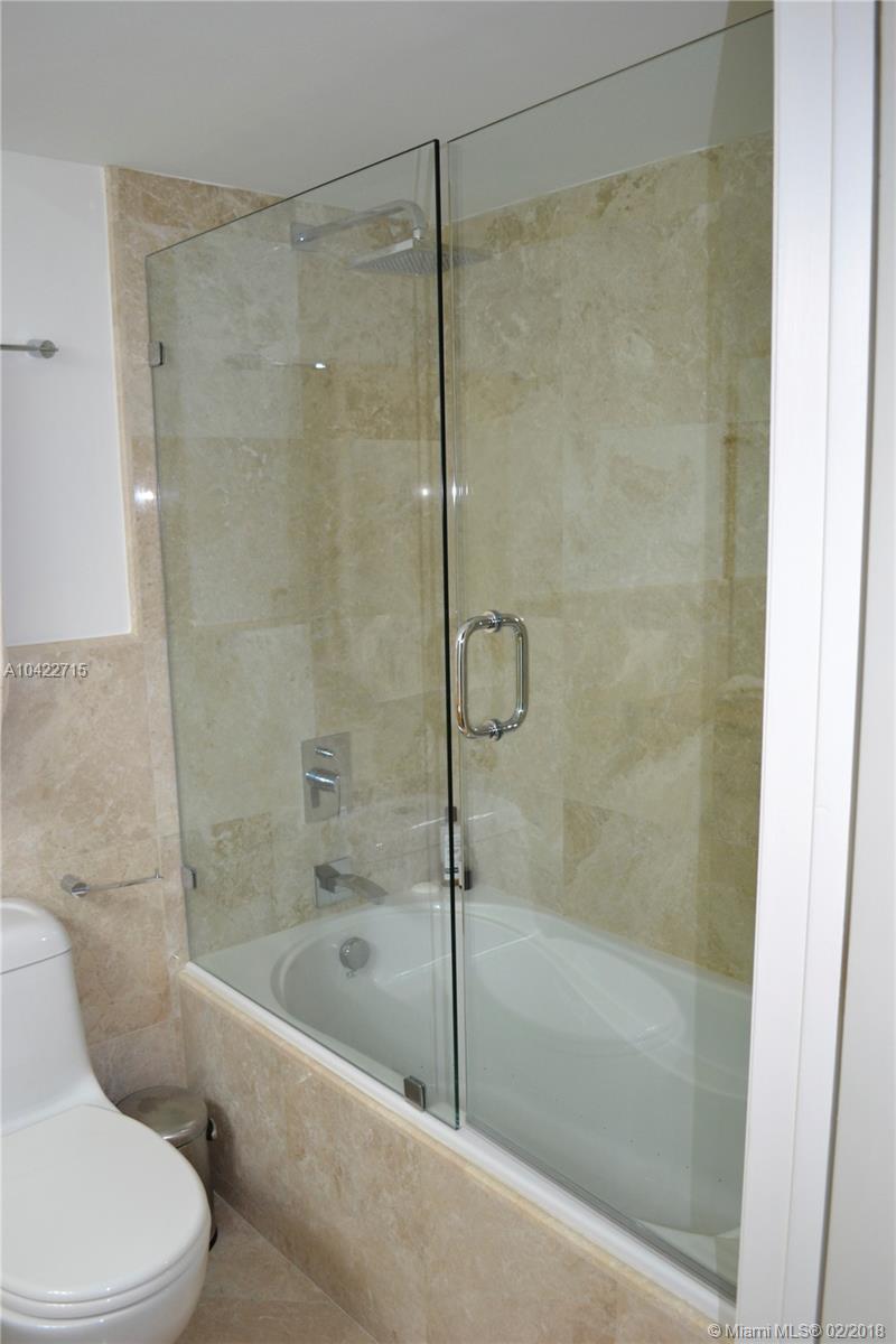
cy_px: 672
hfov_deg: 47.9
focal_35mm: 27
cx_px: 448
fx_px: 1008
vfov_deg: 67.4
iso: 640
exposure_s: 1/60
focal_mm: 18
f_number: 3.5
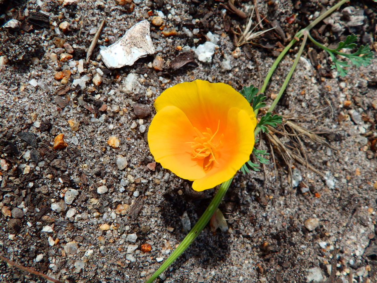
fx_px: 349
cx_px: 188
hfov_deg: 56.8
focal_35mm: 32
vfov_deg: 44.2
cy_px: 142
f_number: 4.5
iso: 80
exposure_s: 1/500
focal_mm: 5.7
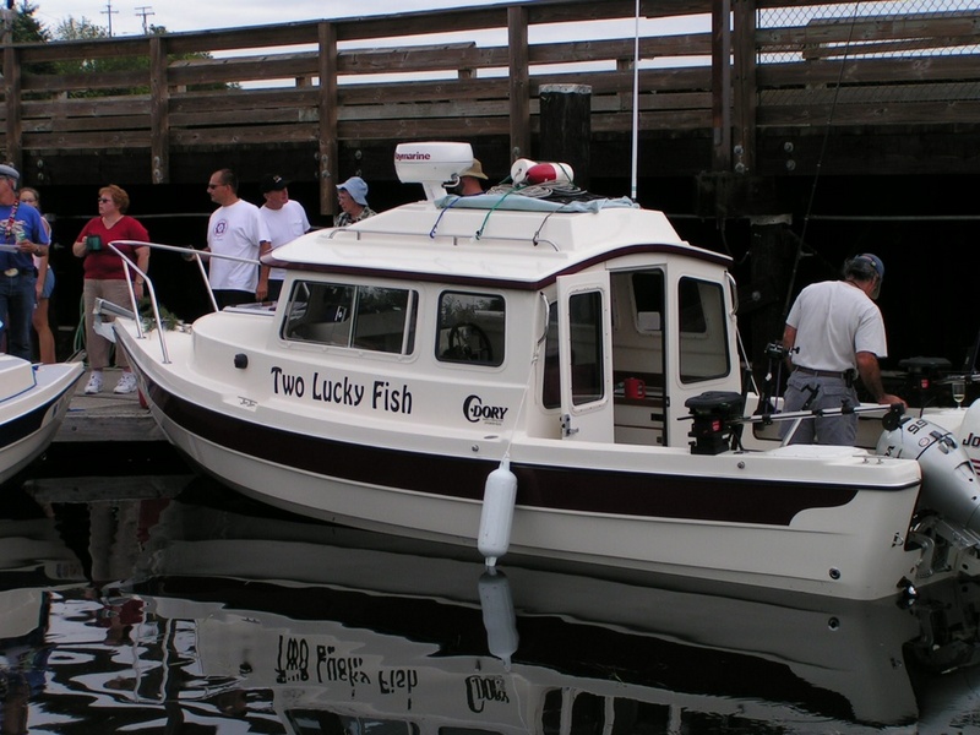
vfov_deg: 20.4
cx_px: 490
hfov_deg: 27.0
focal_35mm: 72
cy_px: 368
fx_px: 2038
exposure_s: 1/100
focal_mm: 11
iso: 50
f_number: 5.6
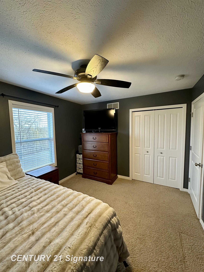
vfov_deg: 102.1
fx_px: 110
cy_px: 136
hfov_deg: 85.7
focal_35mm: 14
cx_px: 102
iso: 800
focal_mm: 2.22
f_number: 2.2
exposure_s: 1/60
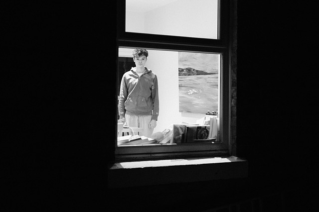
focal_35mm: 53
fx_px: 469
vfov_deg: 25.5
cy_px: 106
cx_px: 160
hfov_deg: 37.5
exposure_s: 1/15
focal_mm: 35
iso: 1600
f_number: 2
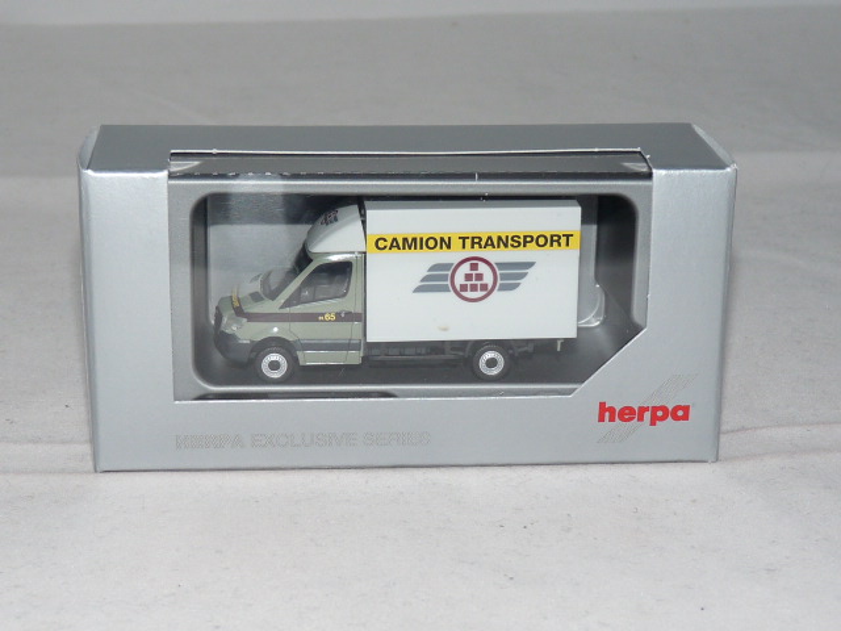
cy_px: 316
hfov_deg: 26.0
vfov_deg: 19.6
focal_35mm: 75
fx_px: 1822
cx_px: 420
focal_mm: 7.6
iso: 100
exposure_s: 1/30
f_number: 3
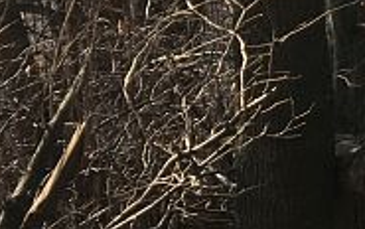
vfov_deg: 7.9
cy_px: 118
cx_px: 882
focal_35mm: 166
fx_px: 1653
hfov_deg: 10.7
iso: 25
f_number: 2.2
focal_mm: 4.15
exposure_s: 1/475
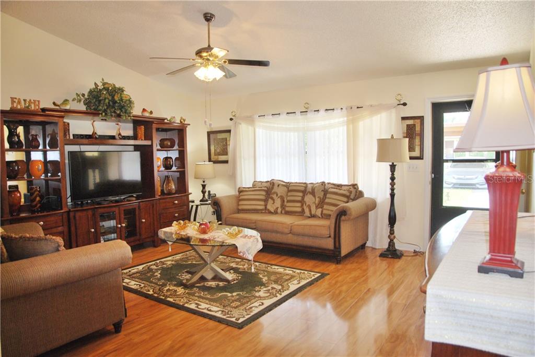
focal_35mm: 24
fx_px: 357
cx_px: 268
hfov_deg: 73.7
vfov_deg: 53.2
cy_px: 178
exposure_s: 1/60
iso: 200
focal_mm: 16
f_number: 3.5
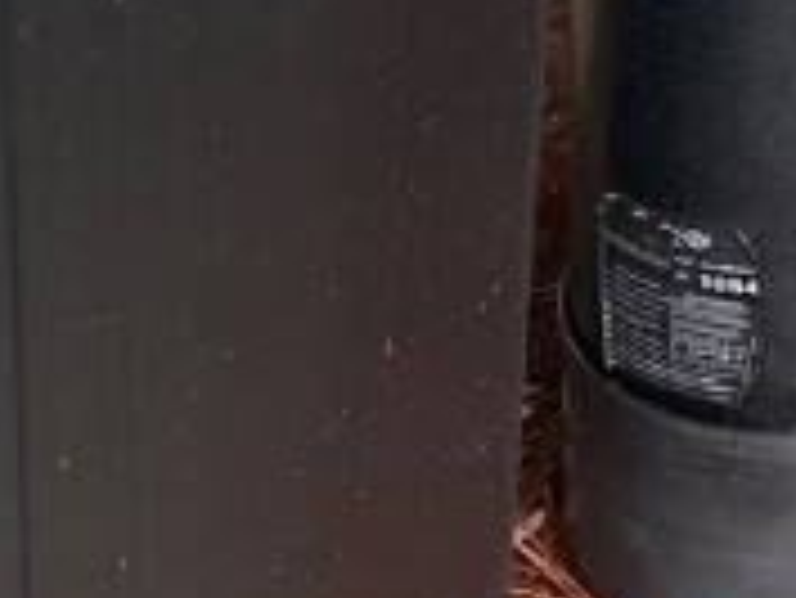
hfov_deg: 12.3
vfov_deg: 8.9
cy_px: -850
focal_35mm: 150
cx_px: 1313
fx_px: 3452
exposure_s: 1/666
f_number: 1.6
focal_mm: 4.2
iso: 32
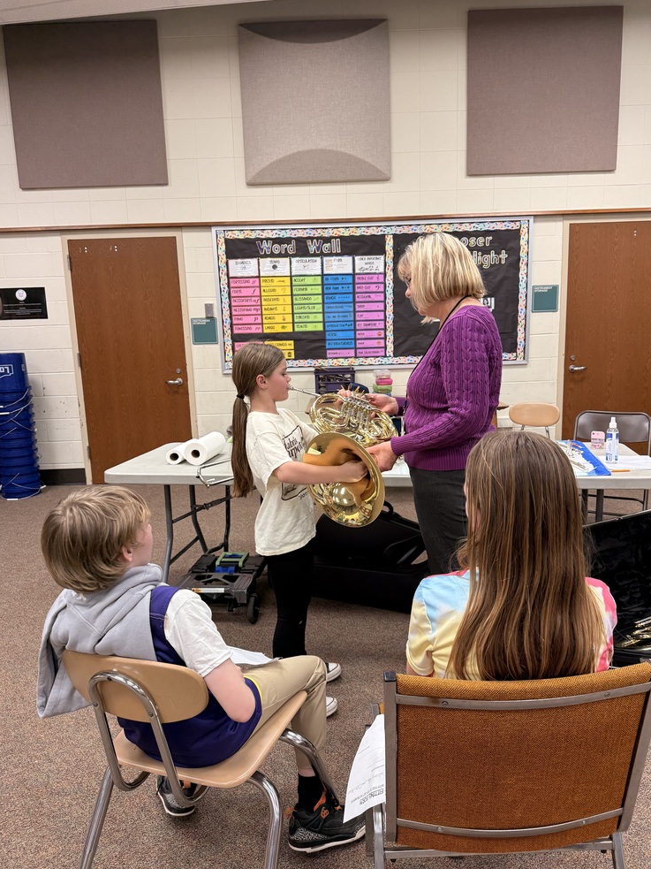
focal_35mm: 25
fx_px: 627
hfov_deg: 54.9
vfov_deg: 69.4
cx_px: 333
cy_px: 438
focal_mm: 6.76
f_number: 1.78
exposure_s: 1/120
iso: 200
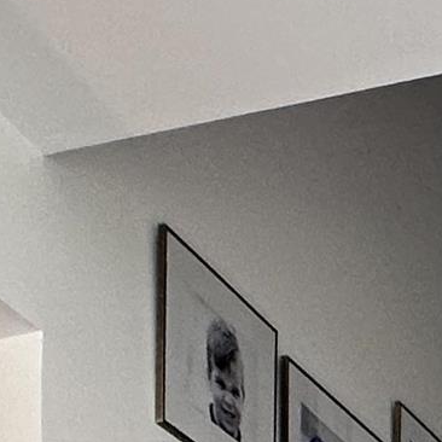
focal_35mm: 104
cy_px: 1141
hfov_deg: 15.4
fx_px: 1502
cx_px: 665
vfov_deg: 12.3
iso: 160
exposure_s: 1/120
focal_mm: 2.22
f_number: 2.2
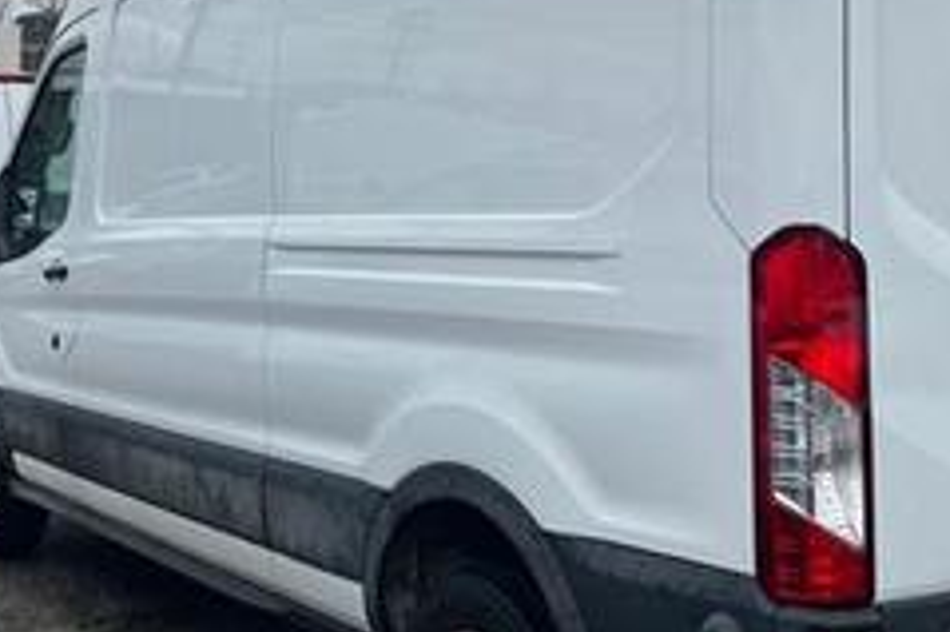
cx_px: 688
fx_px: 1503
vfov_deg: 23.6
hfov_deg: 34.5
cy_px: 183
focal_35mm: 57
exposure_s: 1/2299
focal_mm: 5.7
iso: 50
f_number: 1.5
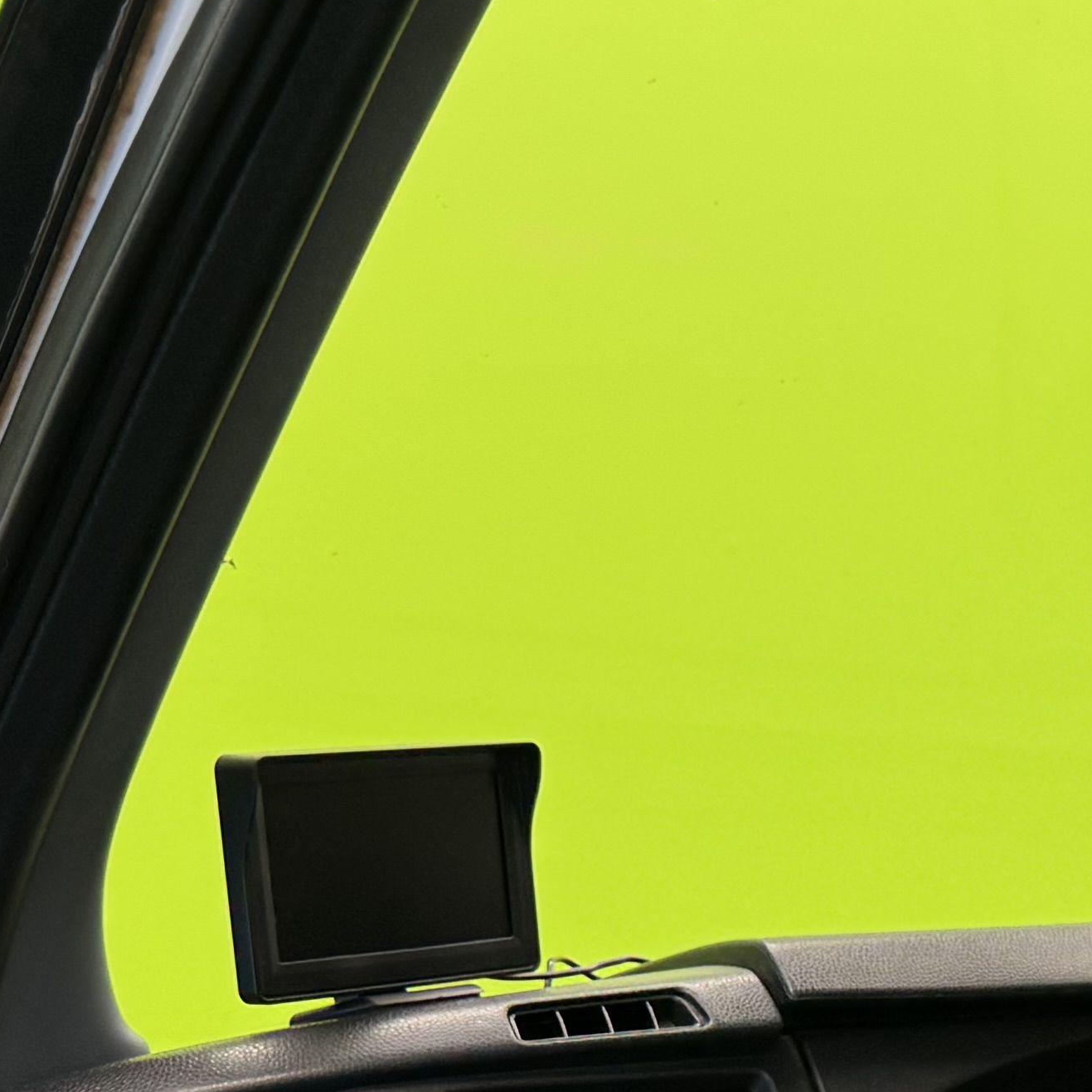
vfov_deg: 17.9
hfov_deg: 17.7
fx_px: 3284
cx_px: 1408
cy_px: 1331
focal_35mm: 92
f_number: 1.78
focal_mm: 6.76
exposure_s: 1/50
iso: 100
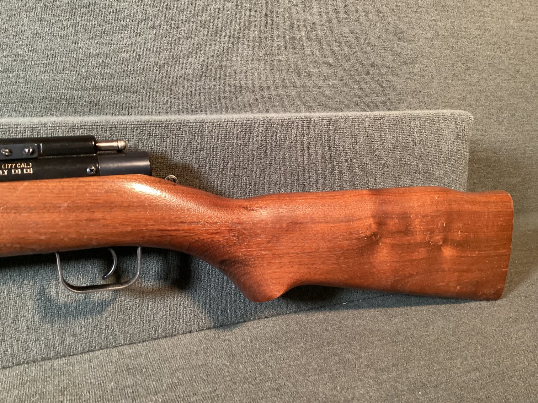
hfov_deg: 58.3
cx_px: 269
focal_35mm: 31
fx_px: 482
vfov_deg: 45.4
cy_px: 202
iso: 400
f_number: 2.4
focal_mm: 3.3
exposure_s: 1/30
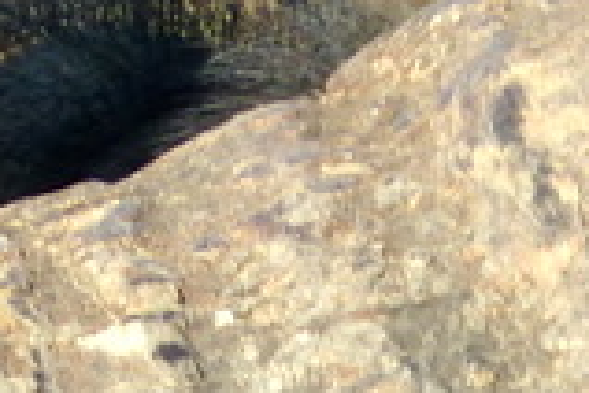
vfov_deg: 0.9
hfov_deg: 1.3
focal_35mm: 1594
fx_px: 26078
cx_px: 296
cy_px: 1008
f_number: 4.9
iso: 80
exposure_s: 1/125
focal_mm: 49.2
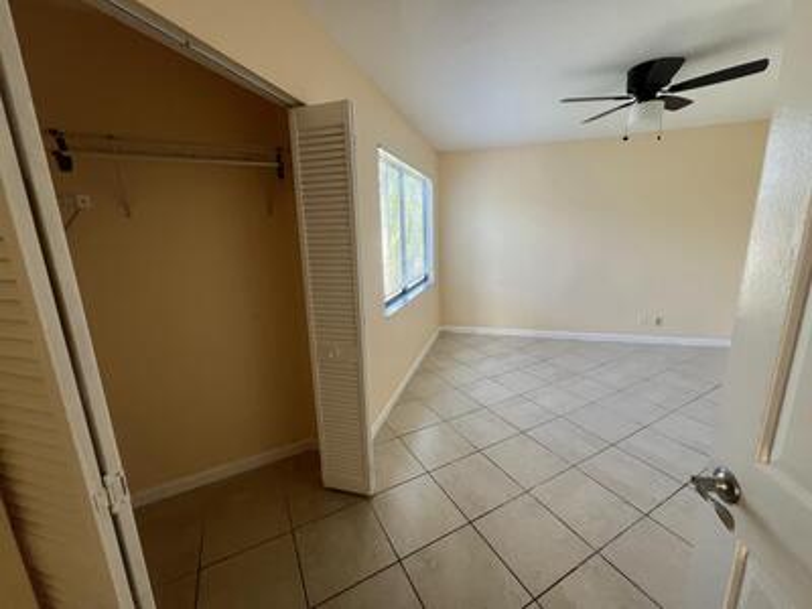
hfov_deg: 106.2
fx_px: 305
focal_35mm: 13
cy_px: 304
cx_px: 406
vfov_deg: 89.9
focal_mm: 1.57
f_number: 1.8
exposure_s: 1/120
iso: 125
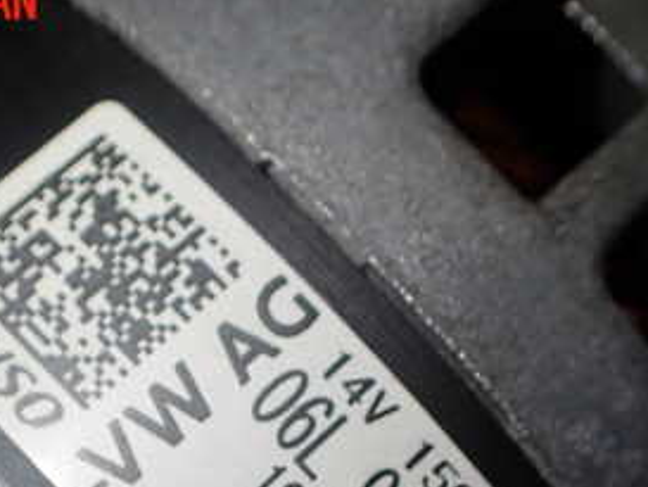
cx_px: 318
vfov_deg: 21.4
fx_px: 1236
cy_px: 508
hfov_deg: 29.4
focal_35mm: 66
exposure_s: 1/125
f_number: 2.3
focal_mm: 5.4
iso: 100
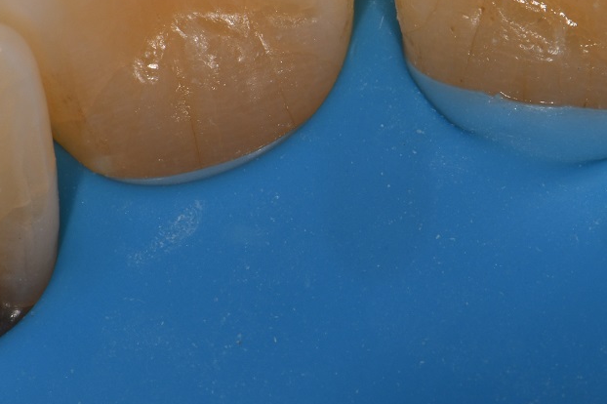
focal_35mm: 341
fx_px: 5746
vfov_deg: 4.0
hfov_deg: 6.0
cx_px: 394
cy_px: 85
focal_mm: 105
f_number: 32
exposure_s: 1/160
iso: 200
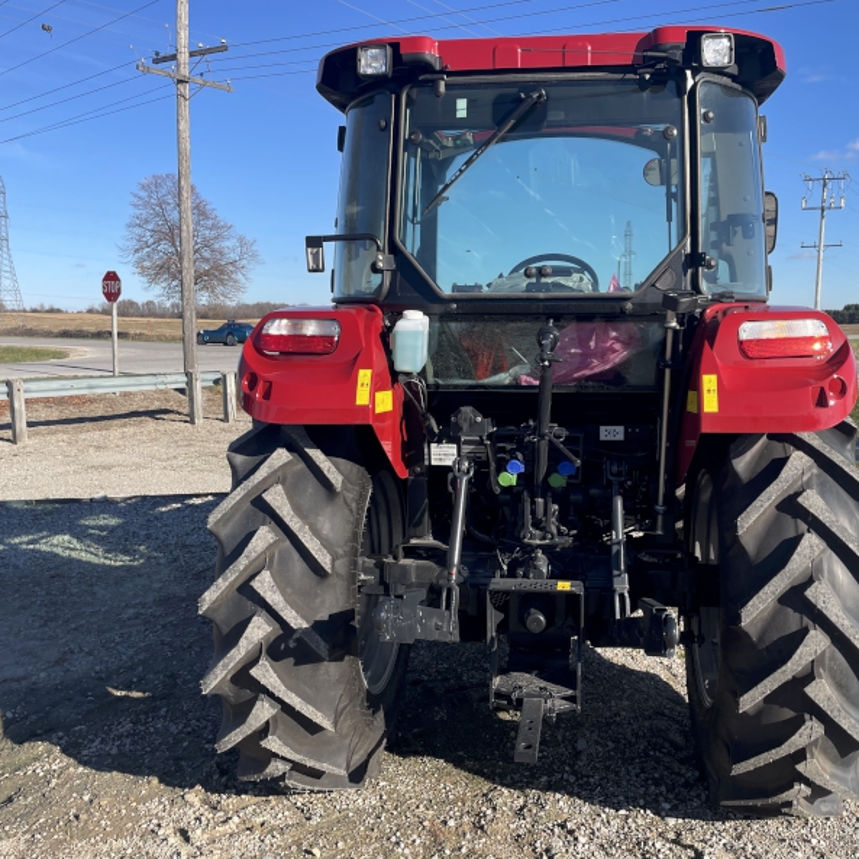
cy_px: 427
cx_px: 495
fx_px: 870
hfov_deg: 52.3
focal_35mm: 31
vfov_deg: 52.5
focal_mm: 4.2
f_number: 1.6
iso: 32
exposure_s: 1/2257
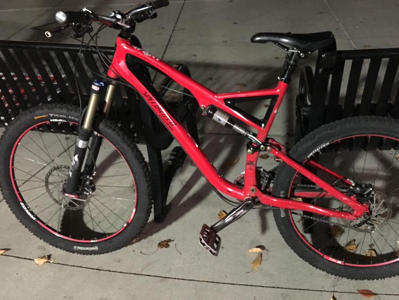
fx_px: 403
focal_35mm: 35
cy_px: 148
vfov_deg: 40.7
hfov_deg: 52.4
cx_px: 233
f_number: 2.2
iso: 500
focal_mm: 4.15
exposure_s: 1/15
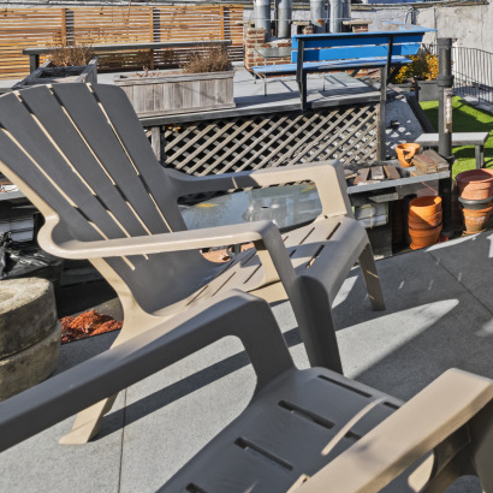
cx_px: 675
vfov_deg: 39.7
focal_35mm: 37
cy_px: 3
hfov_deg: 31.6
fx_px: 596
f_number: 8
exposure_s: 1/800
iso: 320
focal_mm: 14
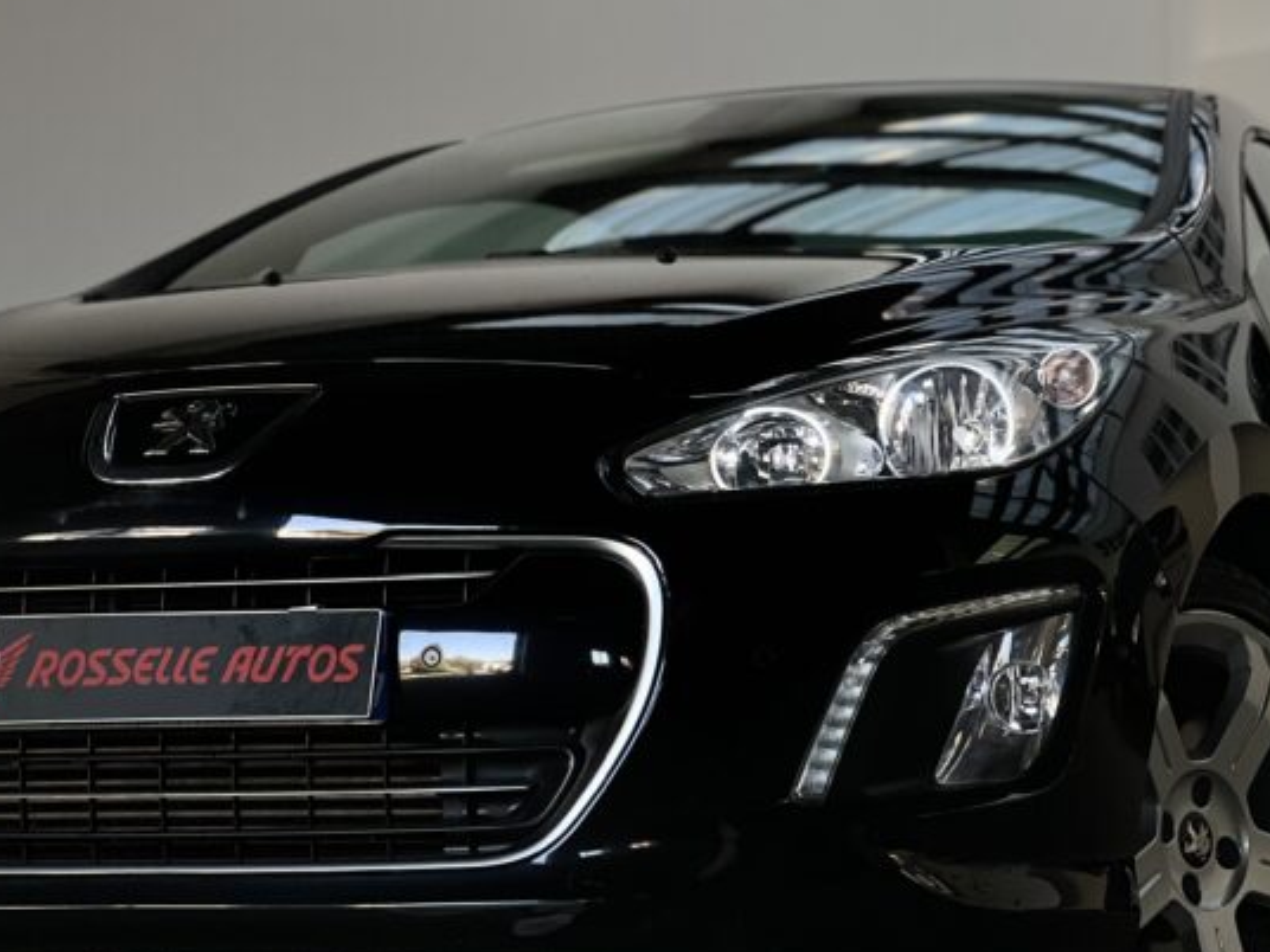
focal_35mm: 115
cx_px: 576
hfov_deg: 17.1
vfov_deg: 12.9
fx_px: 4219
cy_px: 407
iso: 160
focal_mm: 9
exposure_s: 1/121
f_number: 2.8
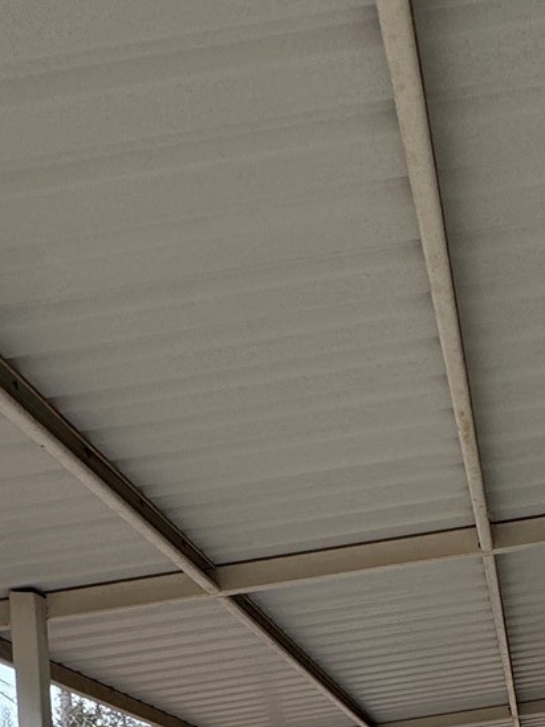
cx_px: 556
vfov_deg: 27.4
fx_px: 1030
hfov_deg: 27.8
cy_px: 1081
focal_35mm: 49
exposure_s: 1/287
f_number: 2.2
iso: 40
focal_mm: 2.22
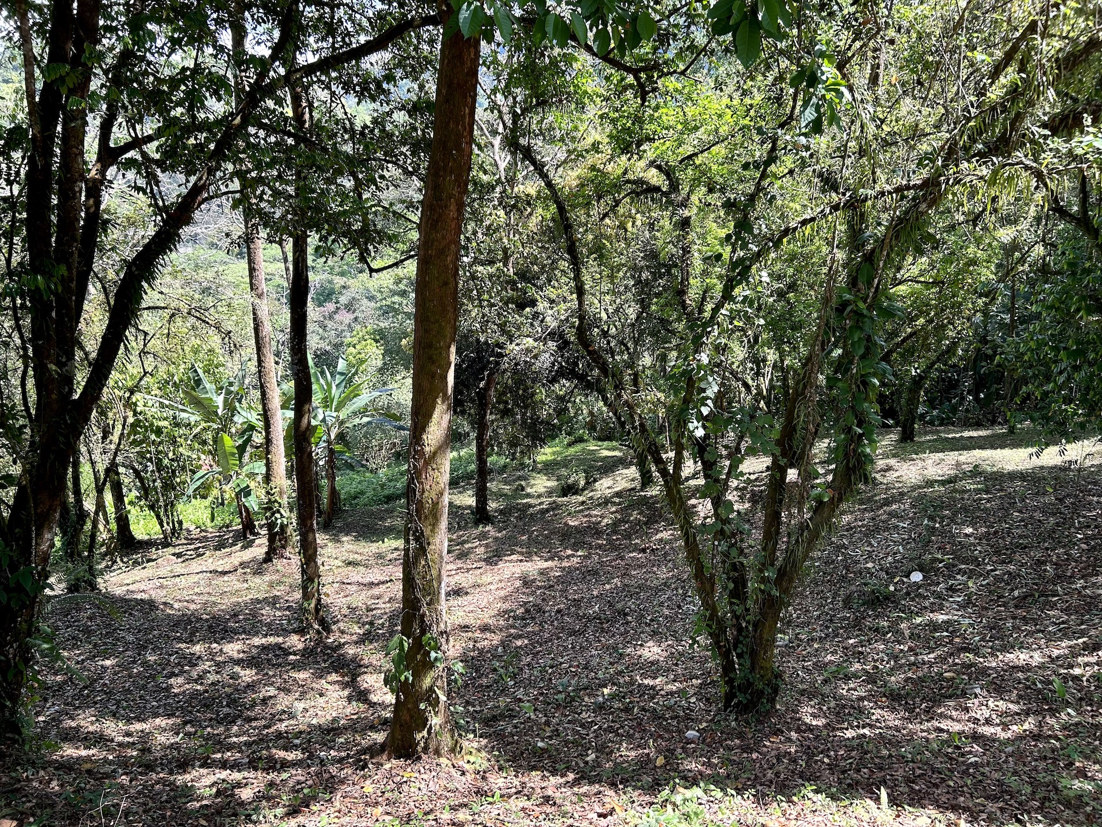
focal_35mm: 26
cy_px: 414
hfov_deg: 67.3
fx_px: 828
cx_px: 551
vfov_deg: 53.1
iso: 50
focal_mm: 5.7
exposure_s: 1/404
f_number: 1.5
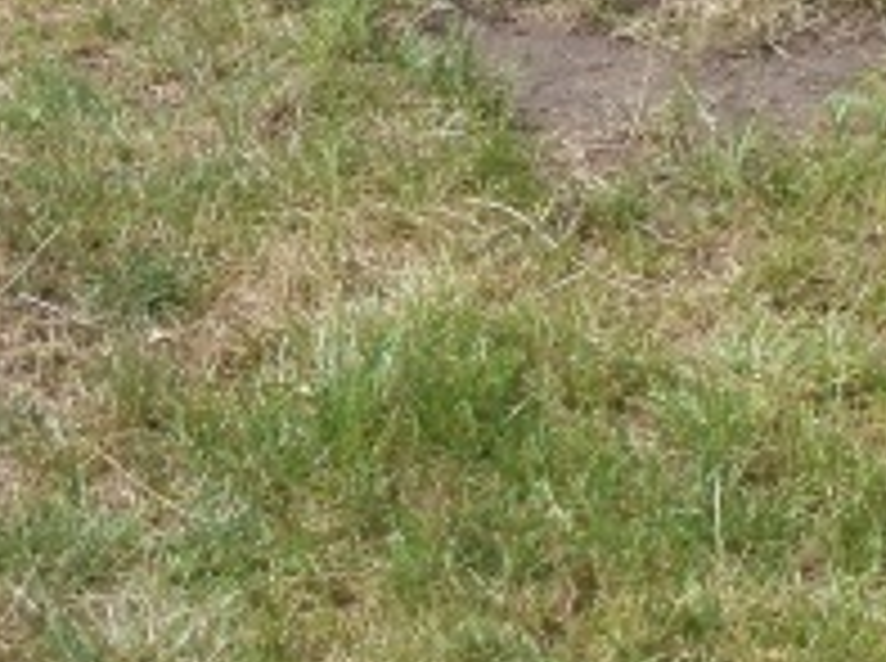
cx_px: 733
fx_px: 3909
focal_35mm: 153
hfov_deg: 12.9
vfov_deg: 9.5
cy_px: -221
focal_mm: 8.29
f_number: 11
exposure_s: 1/80
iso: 100
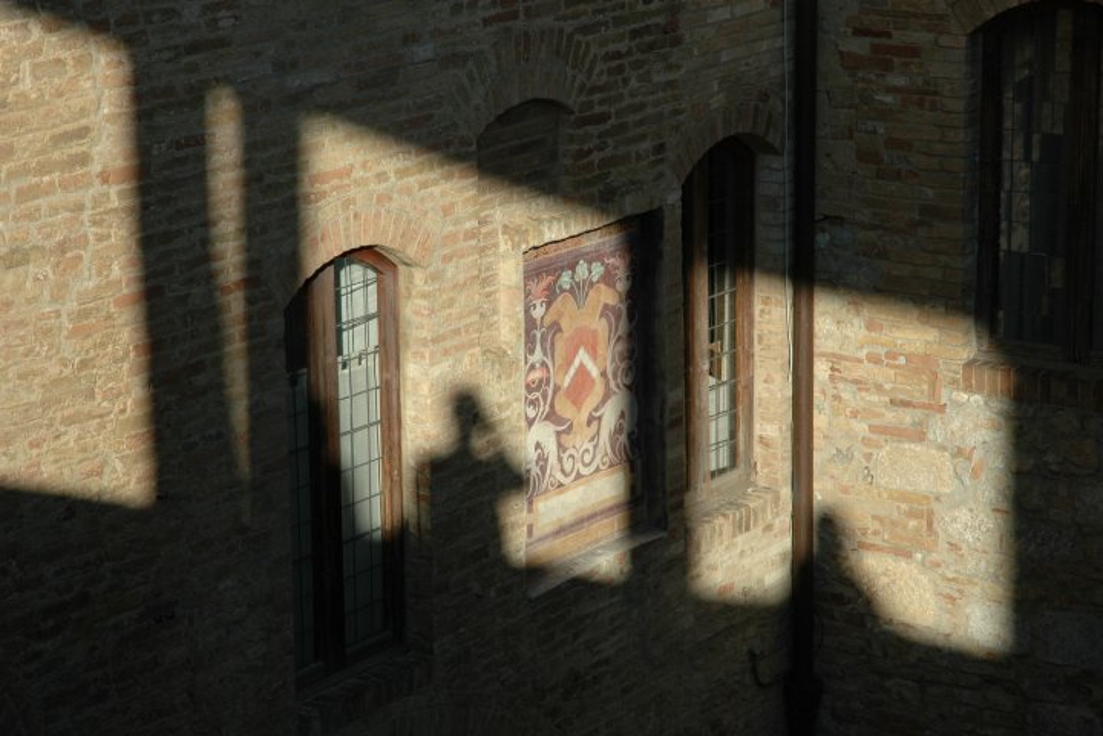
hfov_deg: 19.5
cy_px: 368
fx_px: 3217
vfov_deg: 13.0
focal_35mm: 105
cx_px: 552
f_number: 10
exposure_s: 1/400
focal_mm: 70
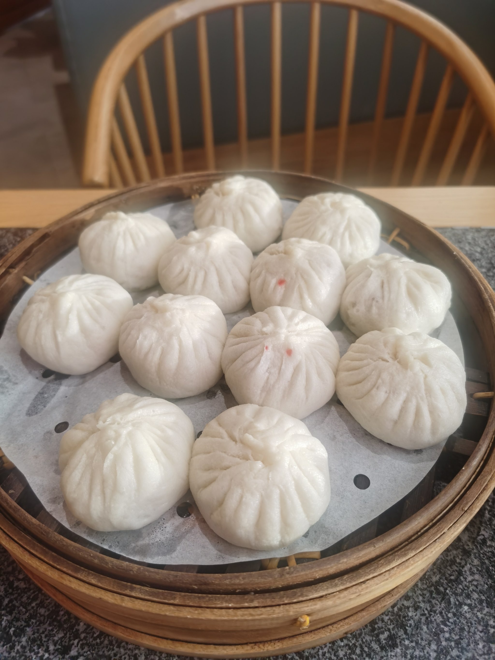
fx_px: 515
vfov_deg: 65.3
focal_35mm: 27
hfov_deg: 51.4
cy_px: 330
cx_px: 248
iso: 50
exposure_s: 1/294
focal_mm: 5.56
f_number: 1.6
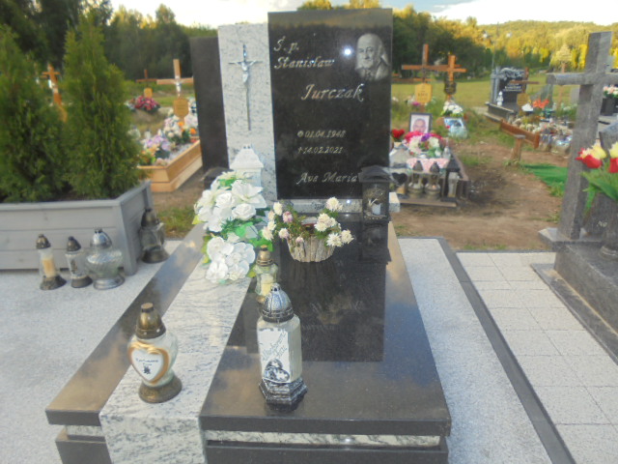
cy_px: 232
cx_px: 309
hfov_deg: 67.3
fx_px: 464
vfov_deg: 53.1
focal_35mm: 26
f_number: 3.5
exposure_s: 1/80
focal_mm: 4.6
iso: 100
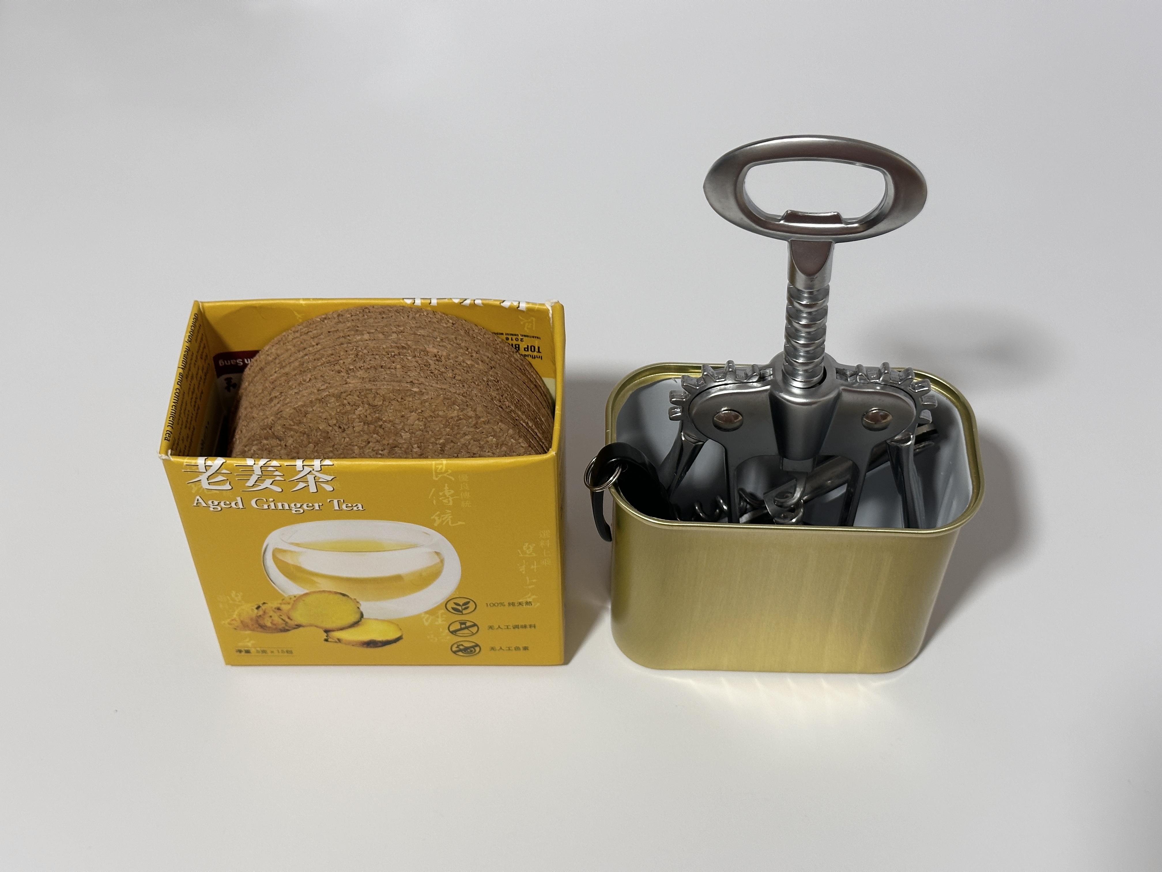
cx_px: 581
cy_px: 436
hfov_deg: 39.7
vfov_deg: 30.3
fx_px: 1611
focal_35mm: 48
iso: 80
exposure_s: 1/100
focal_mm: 6.86
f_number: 1.78
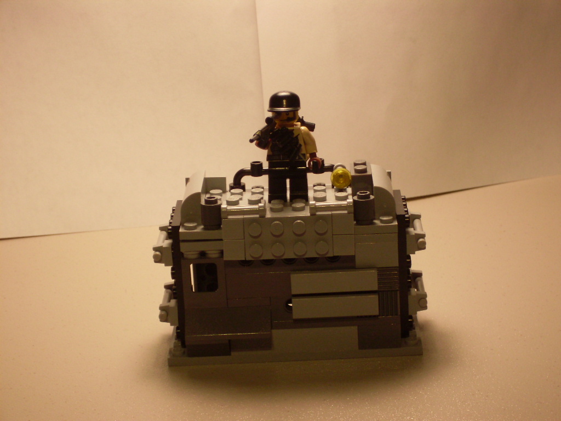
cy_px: 210
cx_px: 280
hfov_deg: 17.3
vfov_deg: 13.0
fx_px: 1848
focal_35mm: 114
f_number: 5.2
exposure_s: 1/60
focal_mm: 18.9
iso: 160
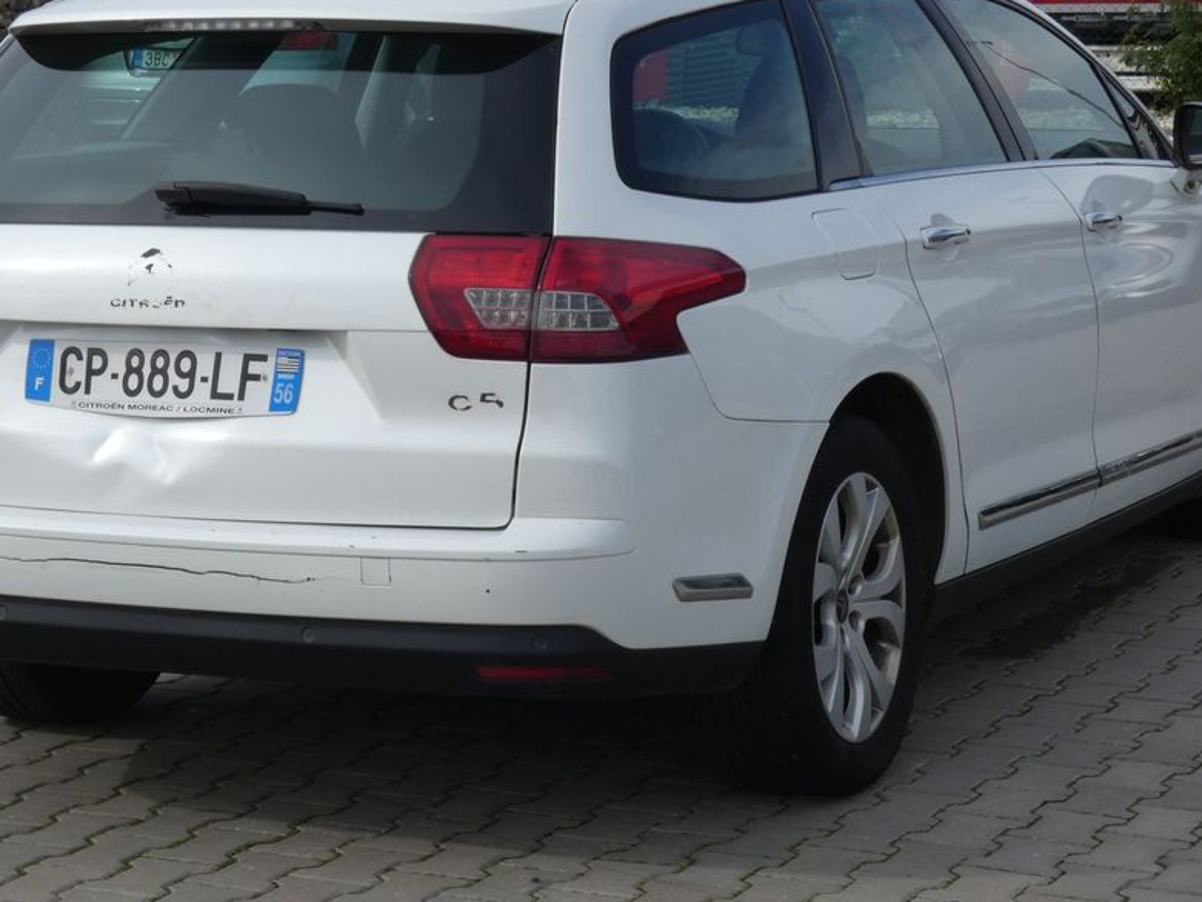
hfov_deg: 20.2
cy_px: 336
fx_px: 3369
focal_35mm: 97
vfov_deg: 15.2
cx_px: 554
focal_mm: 13.3
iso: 80
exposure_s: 1/250
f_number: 6.3
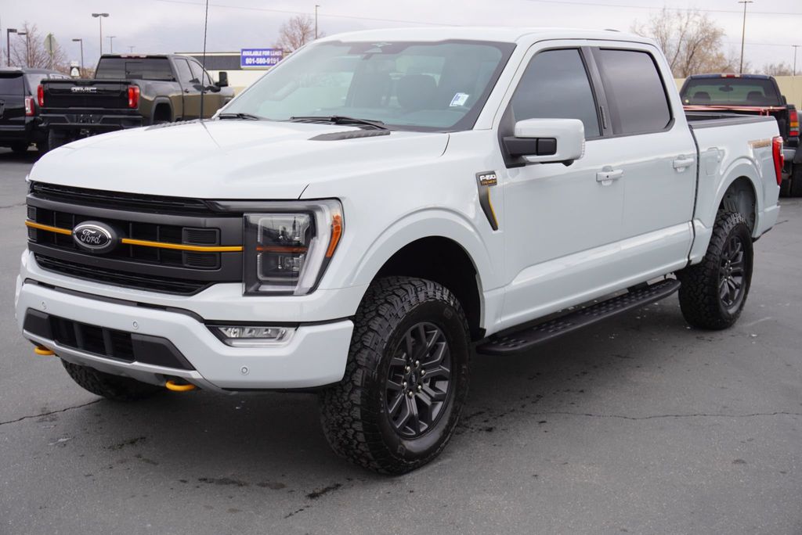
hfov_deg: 41.1
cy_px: 268
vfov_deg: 28.1
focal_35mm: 48
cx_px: 401
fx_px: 1070
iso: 100
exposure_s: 1/80
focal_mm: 32
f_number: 5.6
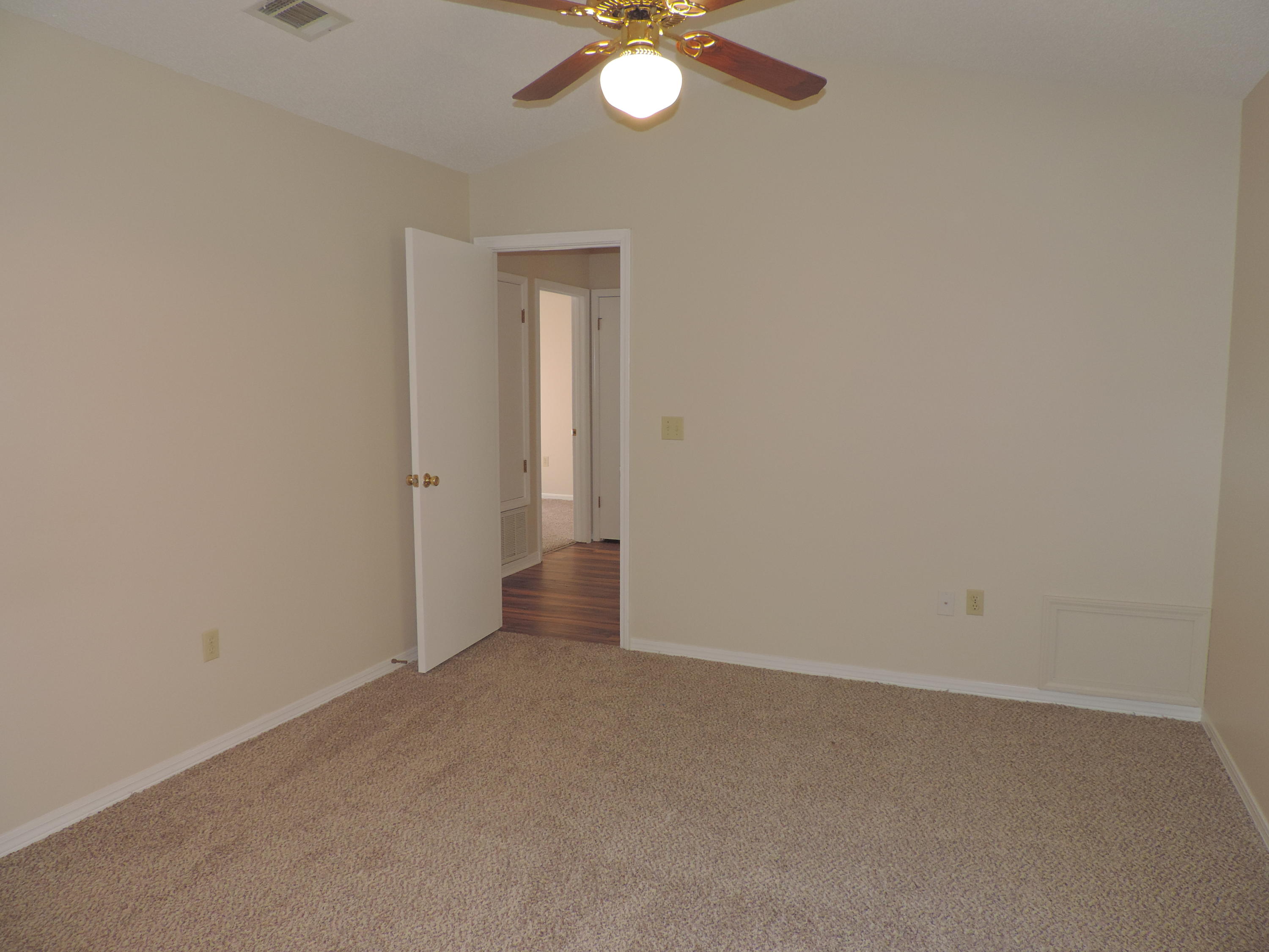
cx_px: 634
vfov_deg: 56.8
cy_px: 476
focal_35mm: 24
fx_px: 880
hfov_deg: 71.6
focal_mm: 4.3
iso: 200
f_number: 3
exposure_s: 1/30
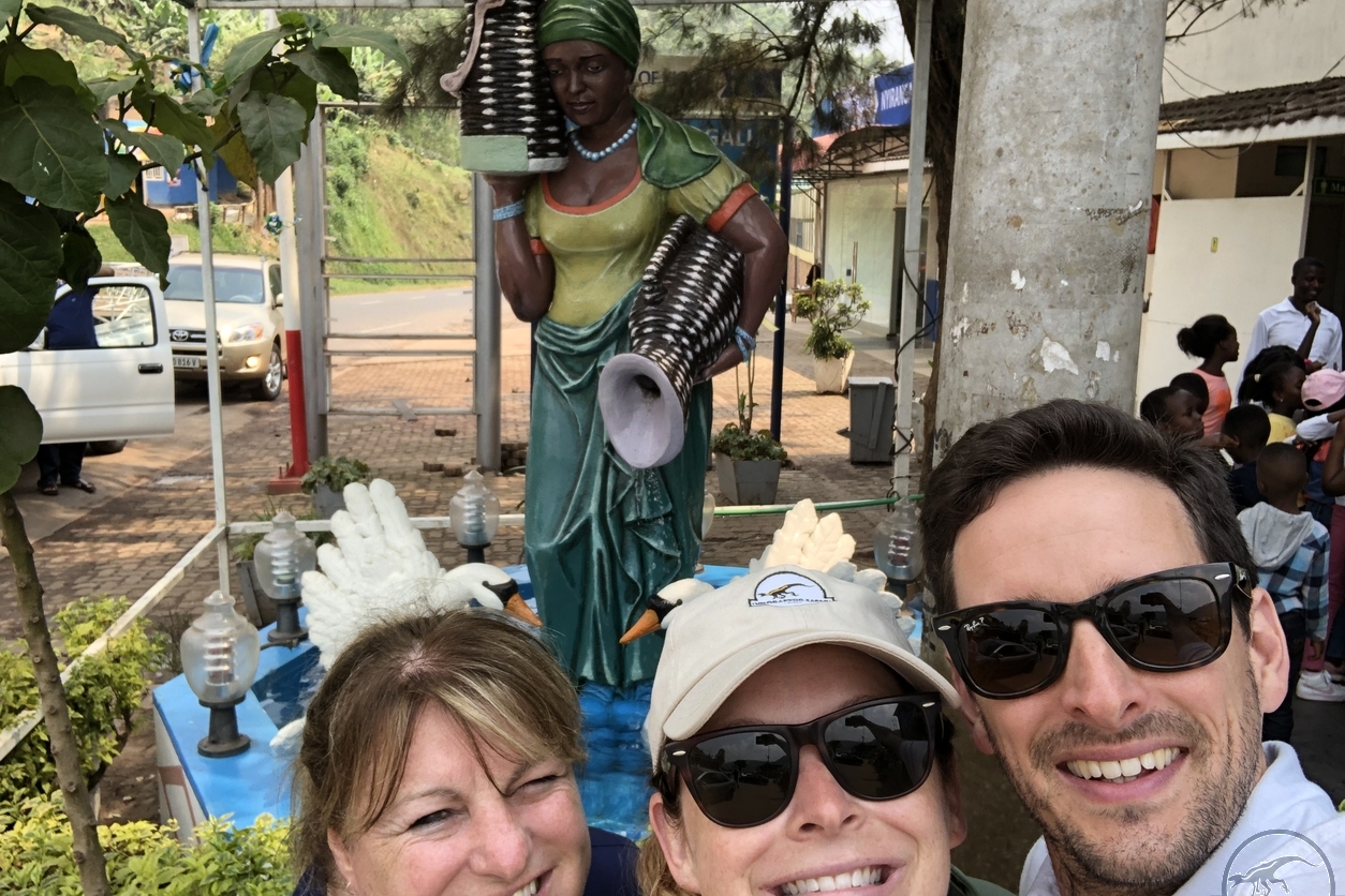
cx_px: 671
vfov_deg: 38.9
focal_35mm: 34
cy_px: 444
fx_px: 1270
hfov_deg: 55.8
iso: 20
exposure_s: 1/230
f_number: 2.2
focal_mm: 2.87
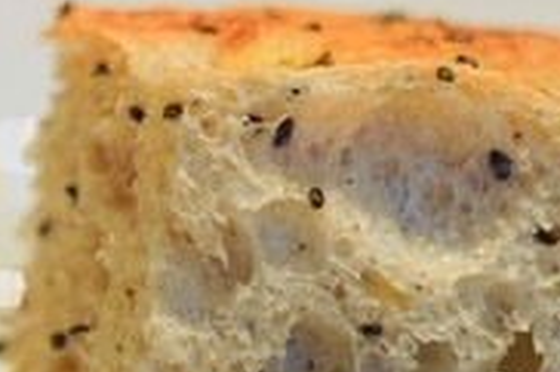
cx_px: -228
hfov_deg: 9.0
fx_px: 3481
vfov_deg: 6.1
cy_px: 148
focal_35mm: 224
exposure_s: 1/50
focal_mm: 48
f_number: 2.8
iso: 800
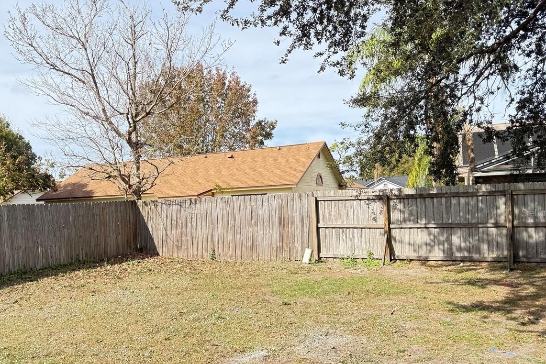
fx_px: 531
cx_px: 184
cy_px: 212
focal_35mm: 35
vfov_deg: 37.8
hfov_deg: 53.4
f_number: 1.78
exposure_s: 1/1192
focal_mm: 6.76
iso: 80
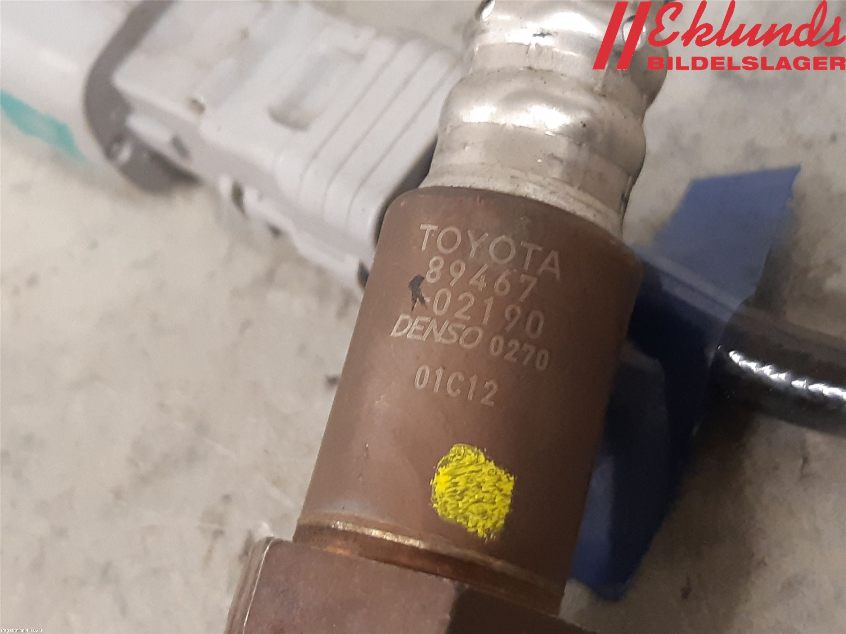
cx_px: 423
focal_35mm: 26
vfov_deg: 53.1
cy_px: 317
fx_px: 635
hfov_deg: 67.3
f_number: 1.7
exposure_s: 1/25
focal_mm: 3.93
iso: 200
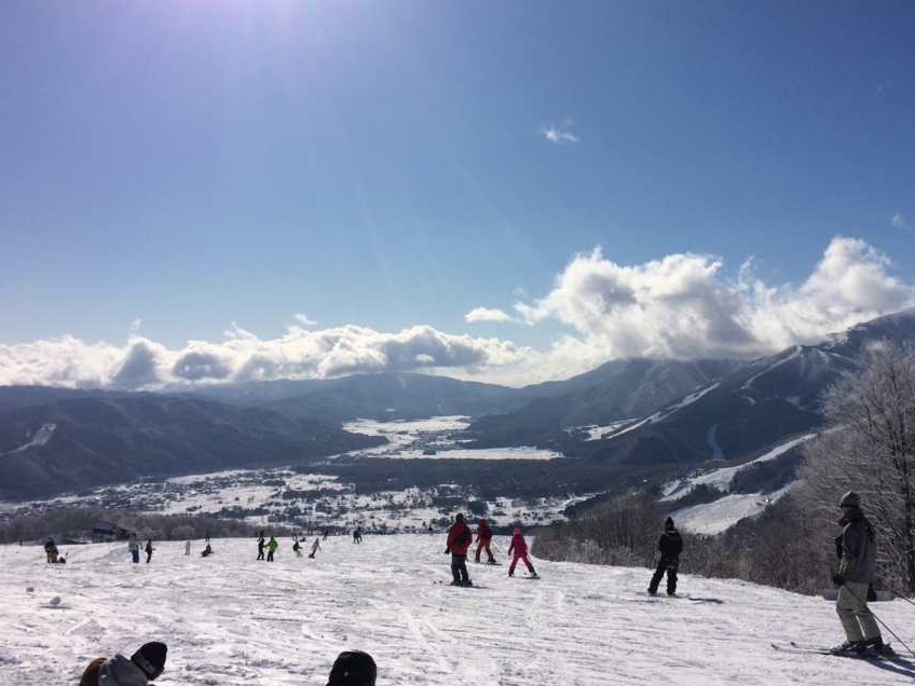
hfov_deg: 52.5
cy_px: 294
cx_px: 515
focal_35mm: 35
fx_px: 925
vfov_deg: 40.6
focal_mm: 4.15
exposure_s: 1/10309
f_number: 2.2
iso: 32
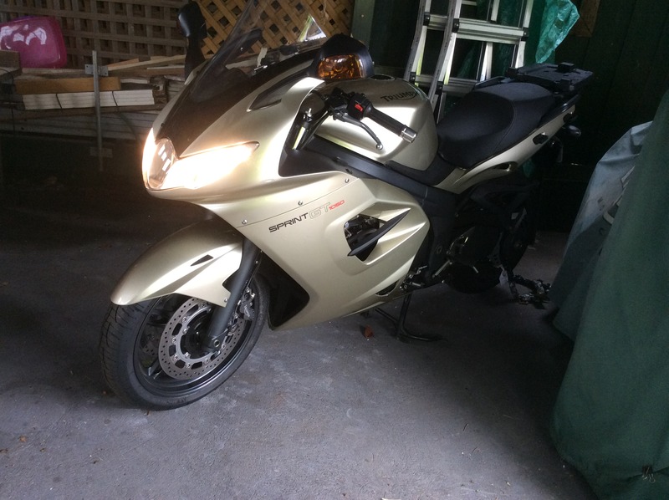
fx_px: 618
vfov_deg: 44.1
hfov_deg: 56.9
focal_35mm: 32
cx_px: 334
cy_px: 250
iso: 80
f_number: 2.4
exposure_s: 1/25
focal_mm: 3.3
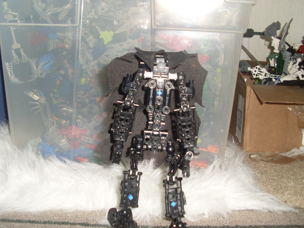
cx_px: 152
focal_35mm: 38
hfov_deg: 49.0
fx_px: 334
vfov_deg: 37.7
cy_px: 114
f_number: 7.7
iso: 100
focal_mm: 6.3
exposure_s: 1/45
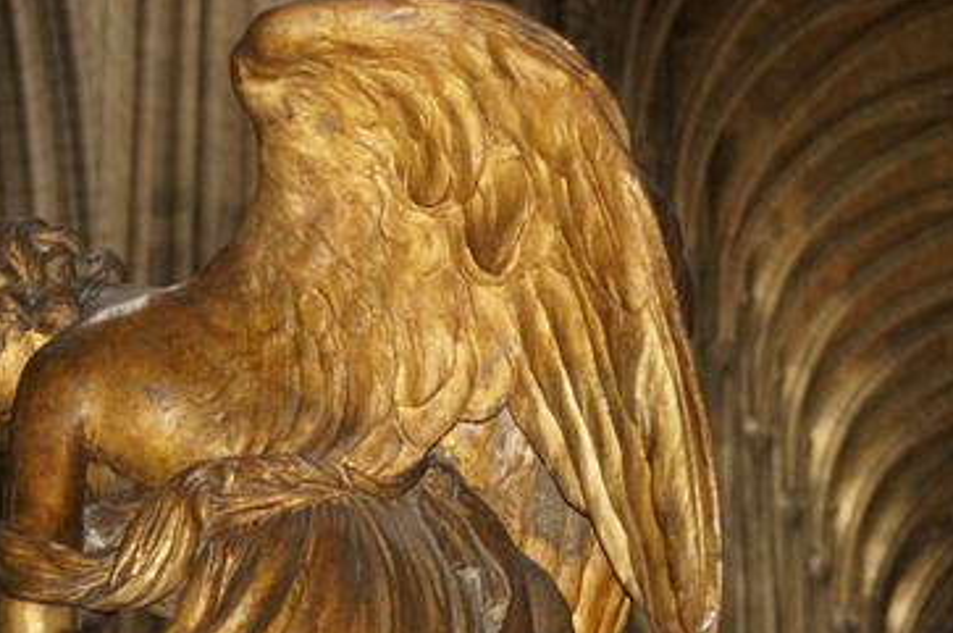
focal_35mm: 143
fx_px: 3771
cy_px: 373
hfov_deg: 14.4
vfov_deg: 9.6
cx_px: 370
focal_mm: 75
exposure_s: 1/60
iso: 1000
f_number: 4.5
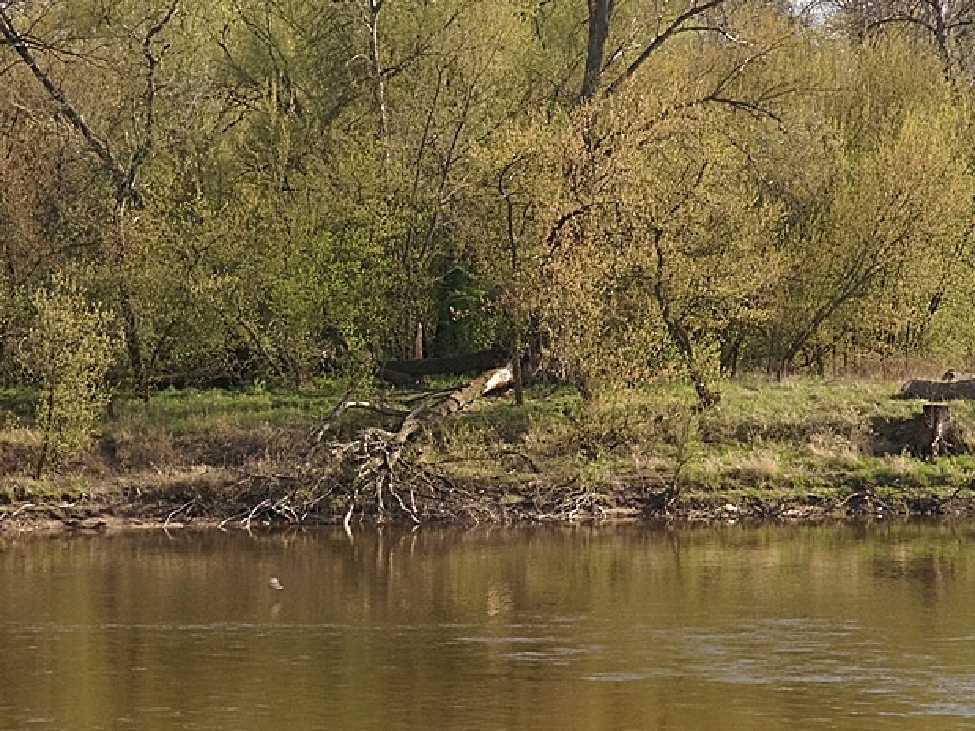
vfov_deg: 7.6
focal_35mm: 195
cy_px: 378
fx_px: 5491
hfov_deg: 10.1
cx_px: 367
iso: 800
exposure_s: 1/60
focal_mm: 105
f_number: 36
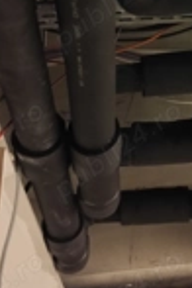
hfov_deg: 20.3
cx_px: 186
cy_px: 33
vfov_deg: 29.8
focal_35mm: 65
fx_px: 520
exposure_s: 1/14.3
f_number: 1.65
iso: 2000
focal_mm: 6.14
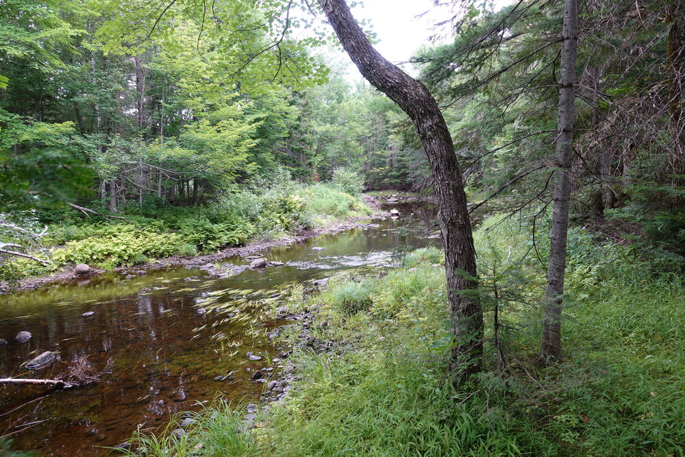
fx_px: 457
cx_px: 342
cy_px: 228
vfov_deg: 53.1
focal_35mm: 24
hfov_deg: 73.7
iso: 125
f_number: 2.8
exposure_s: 1/80
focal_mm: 8.8
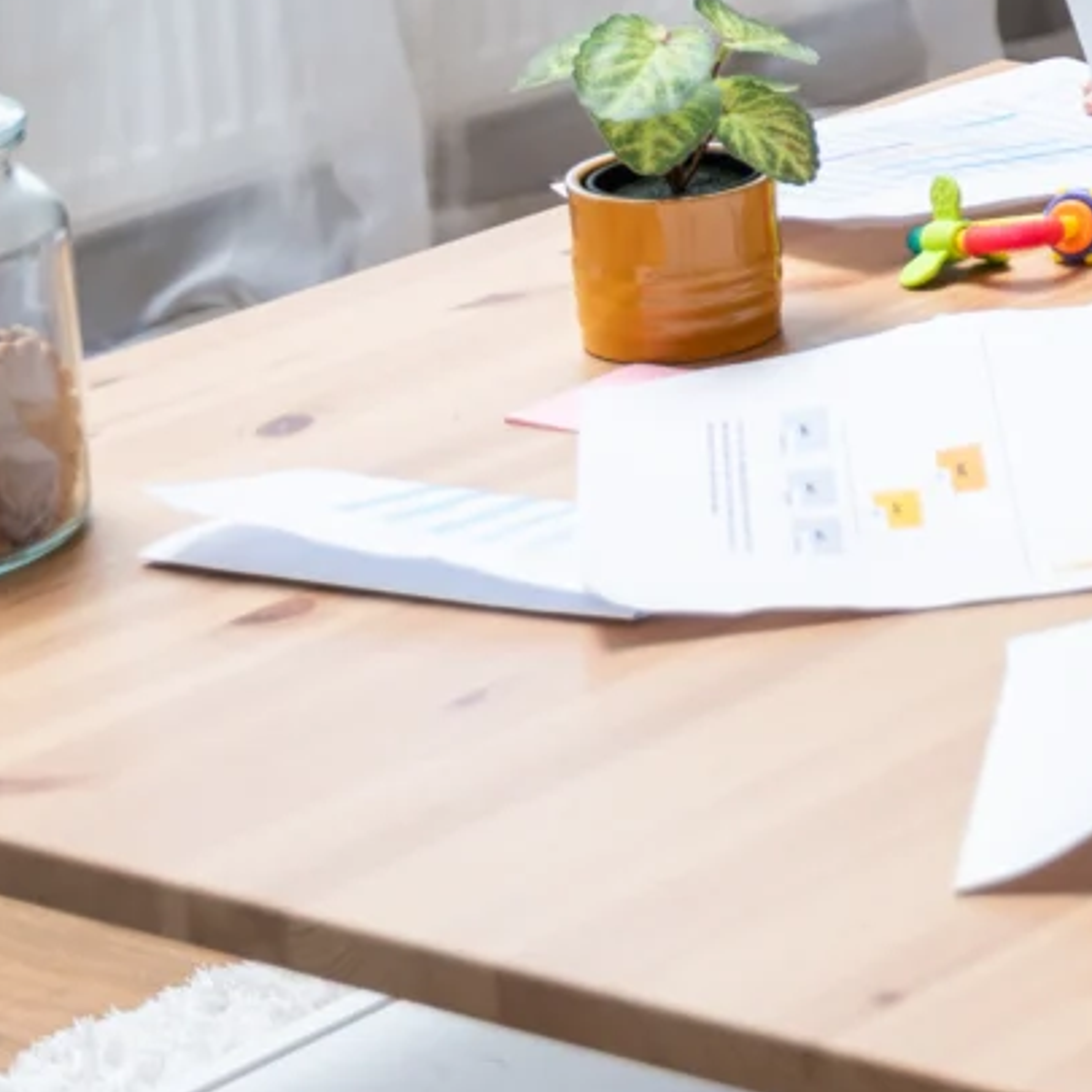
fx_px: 5218
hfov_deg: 10.6
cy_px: -345
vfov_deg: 11.6
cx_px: 2446
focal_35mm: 146
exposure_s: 1/80
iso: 100
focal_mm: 36.3
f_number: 2.8
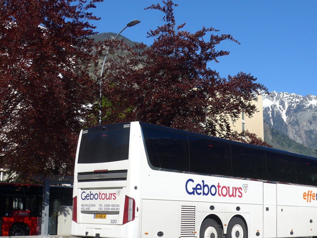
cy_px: 130
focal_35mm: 58
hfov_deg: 33.0
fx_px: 531
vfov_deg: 25.2
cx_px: 203
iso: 80
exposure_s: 1/2000
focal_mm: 9
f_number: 2.8
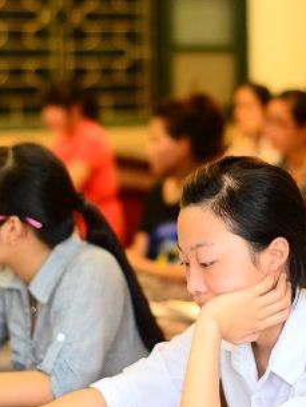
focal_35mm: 109
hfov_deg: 13.6
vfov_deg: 18.0
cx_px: 136
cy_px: 203
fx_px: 1284
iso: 400
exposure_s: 1/100
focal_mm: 50
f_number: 2
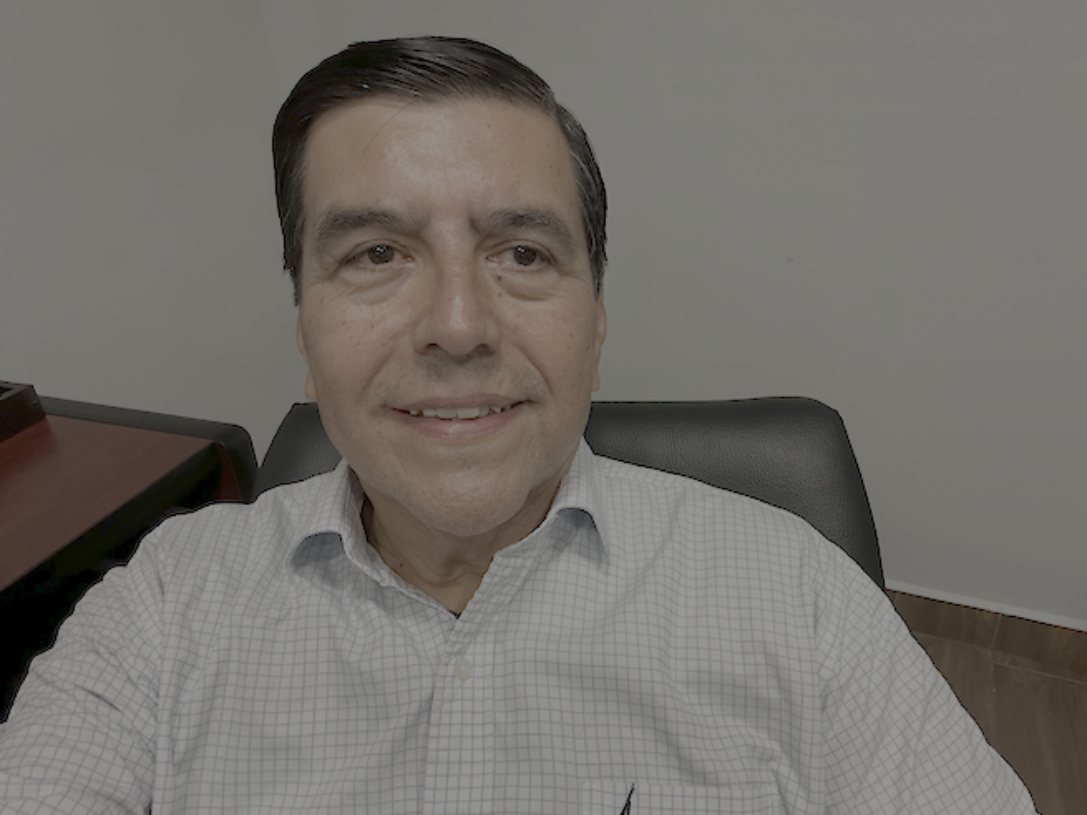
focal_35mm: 25
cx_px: 584
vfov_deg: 54.9
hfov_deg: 69.3
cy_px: 393
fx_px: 785
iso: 250
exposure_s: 1/60
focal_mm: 2.69
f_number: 1.9
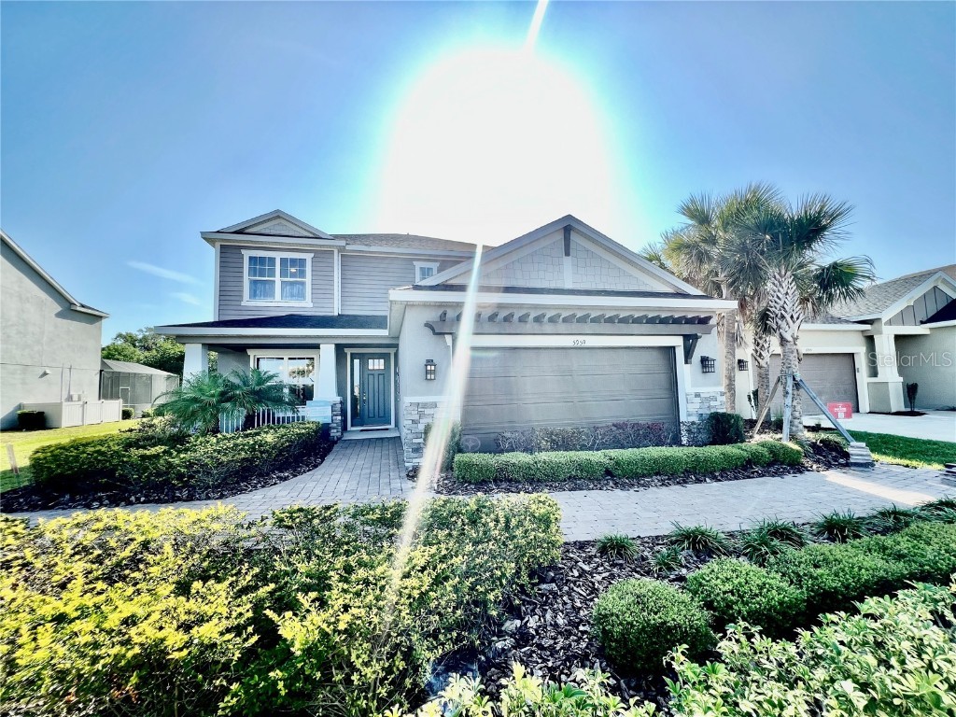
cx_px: 478
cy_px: 358
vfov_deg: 89.9
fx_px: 359
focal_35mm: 13
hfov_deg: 106.2
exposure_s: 1/461
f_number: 1.8
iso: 32
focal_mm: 1.57
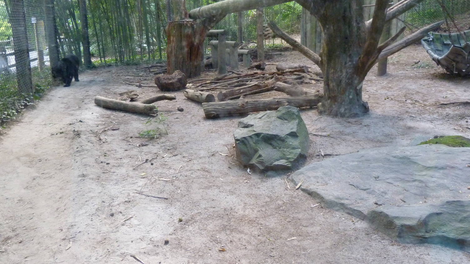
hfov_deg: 66.0
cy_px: 99
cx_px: 245
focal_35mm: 29
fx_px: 361
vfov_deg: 39.9
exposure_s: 1/40
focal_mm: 4.5
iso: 400
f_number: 2.8
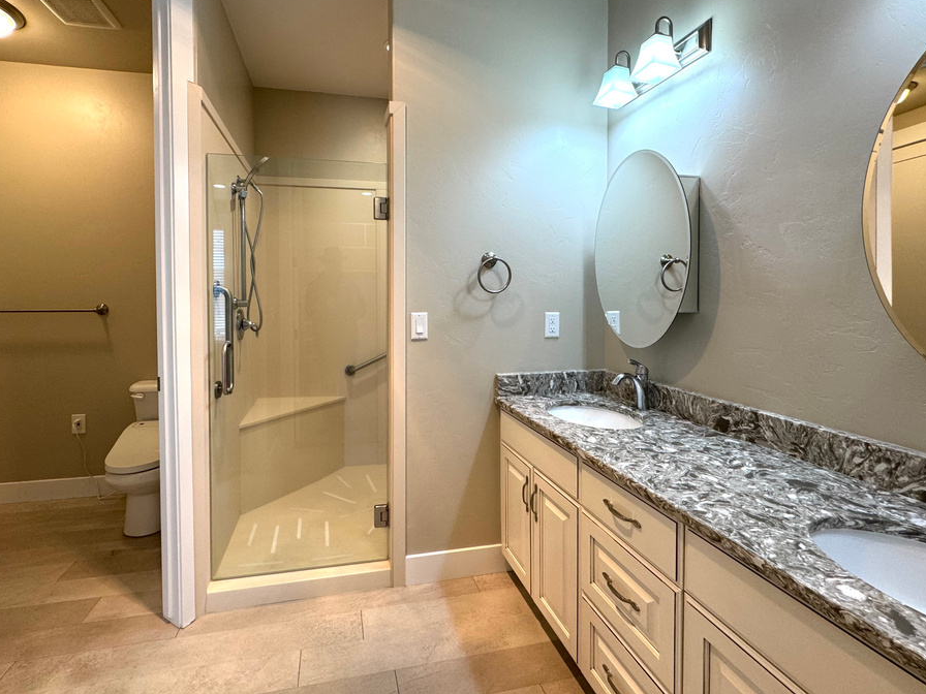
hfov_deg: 94.2
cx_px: 420
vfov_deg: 77.8
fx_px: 428
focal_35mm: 16
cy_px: 307
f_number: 2.2
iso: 125
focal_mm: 2.22
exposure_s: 1/120
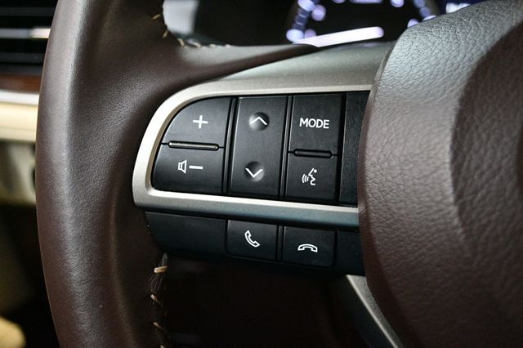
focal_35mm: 42
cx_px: 262
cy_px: 174
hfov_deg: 46.4
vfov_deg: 31.9
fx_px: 610
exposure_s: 1/60
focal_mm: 28
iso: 5600
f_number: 4.5
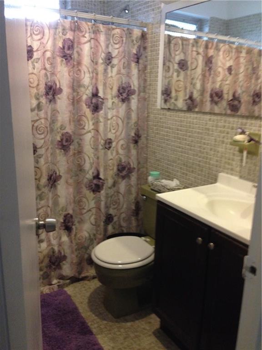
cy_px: 175
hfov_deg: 42.9
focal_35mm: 33
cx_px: 131
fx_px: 333
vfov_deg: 55.4
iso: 250
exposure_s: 1/20
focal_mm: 4.12
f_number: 2.4
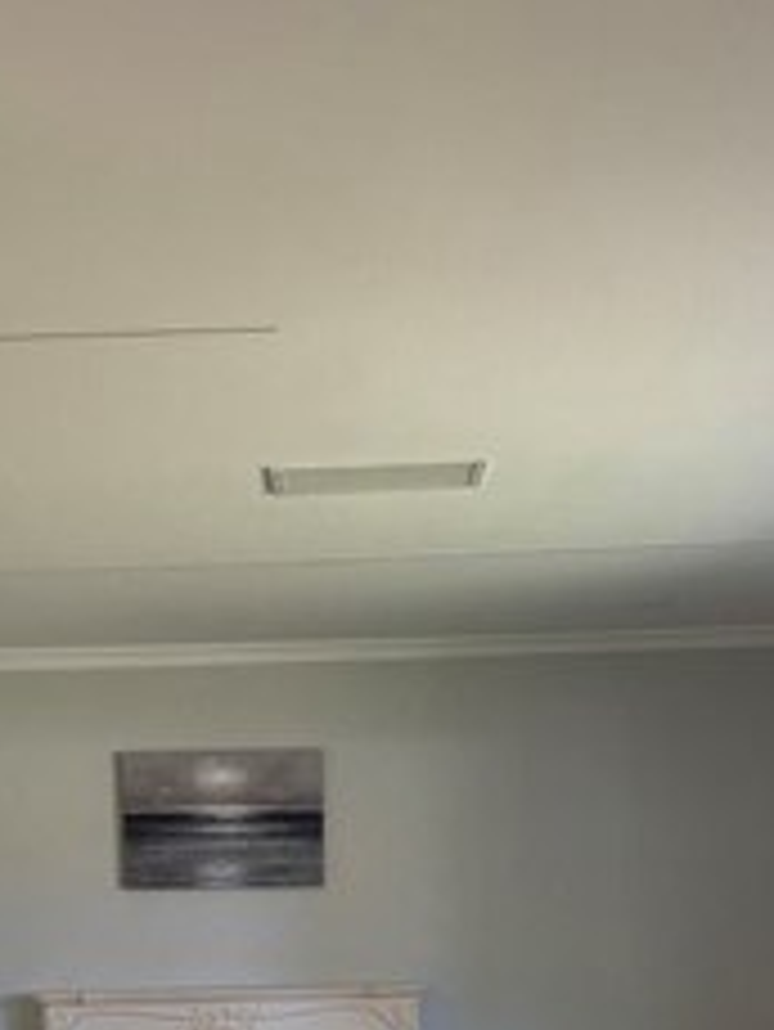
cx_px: 212
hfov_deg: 21.8
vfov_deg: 26.5
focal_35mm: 67
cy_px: 1147
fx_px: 1996
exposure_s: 1/121
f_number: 1.78
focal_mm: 6.76
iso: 200
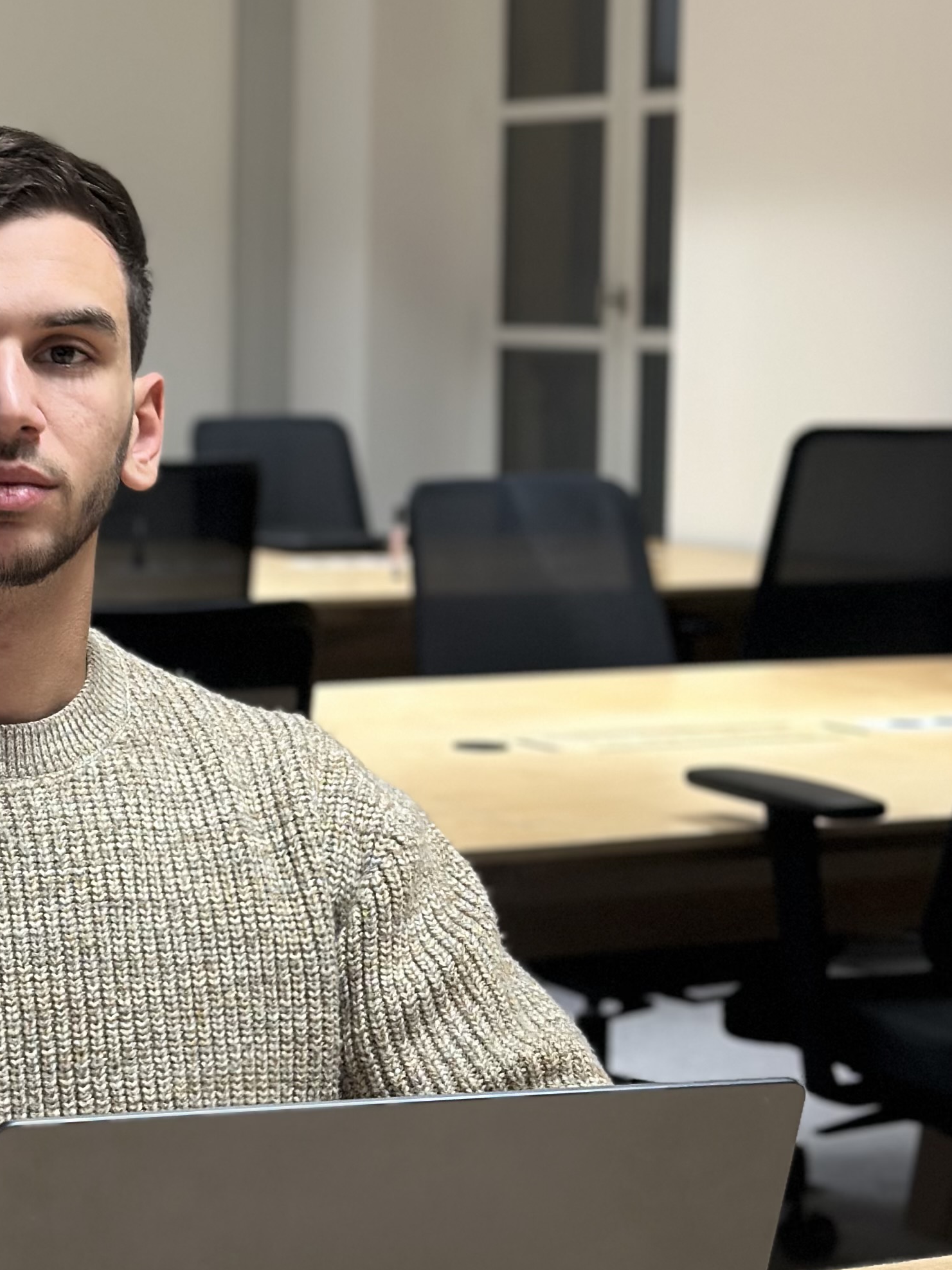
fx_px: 3594
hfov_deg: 14.8
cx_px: -12
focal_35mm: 98
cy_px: 471
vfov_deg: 20.0
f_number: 1.78
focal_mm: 6.86
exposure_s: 1/50
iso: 125
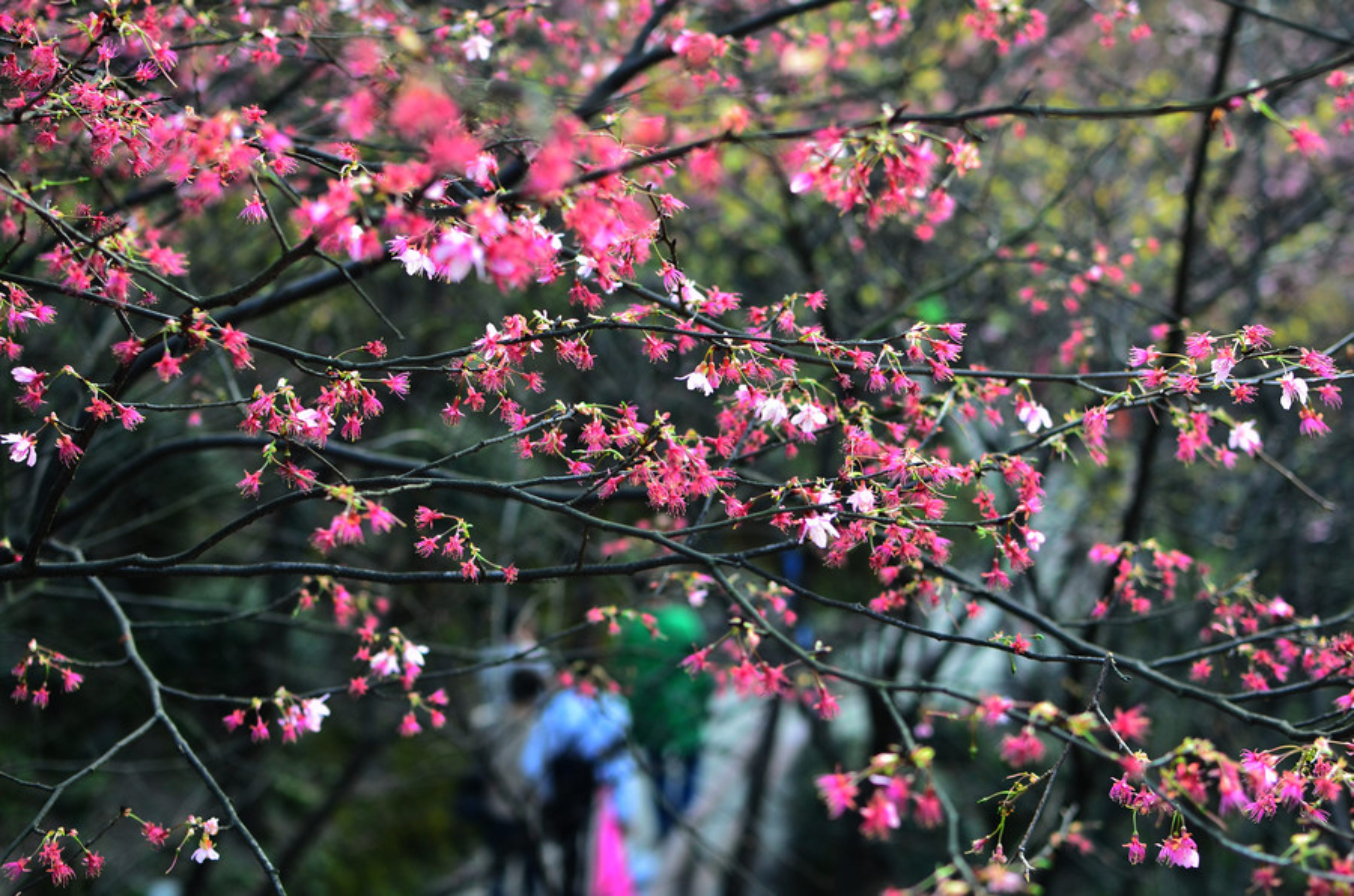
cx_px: 677
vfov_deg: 25.6
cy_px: 448
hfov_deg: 37.9
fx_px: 1970
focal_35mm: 52
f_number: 3.2
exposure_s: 1/200
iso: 250
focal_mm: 35
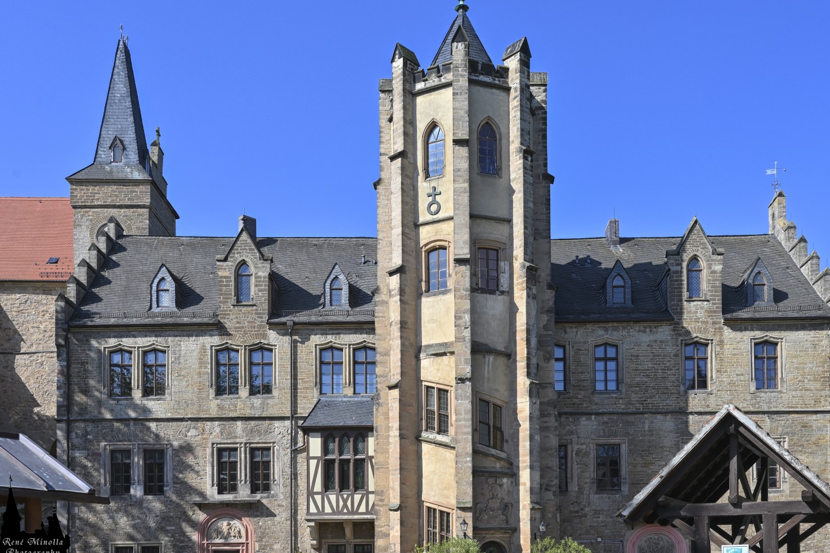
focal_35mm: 34
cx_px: 438
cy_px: 271
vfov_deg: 39.3
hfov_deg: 56.4
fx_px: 773
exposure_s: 1/400
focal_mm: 30.5
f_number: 10
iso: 200
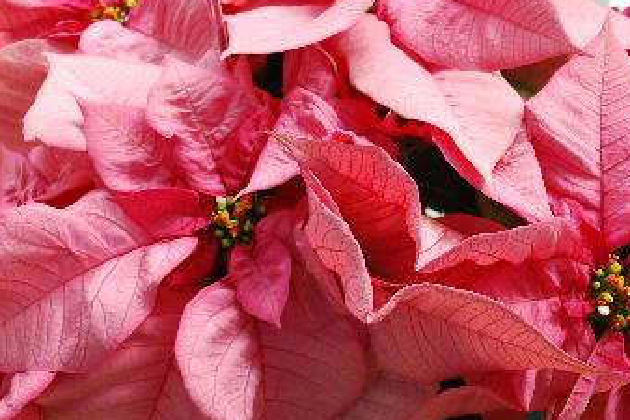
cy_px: 243
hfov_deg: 38.5
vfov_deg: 26.1
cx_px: 341
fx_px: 902
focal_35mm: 52
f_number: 8
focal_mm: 29
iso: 100
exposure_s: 1/80
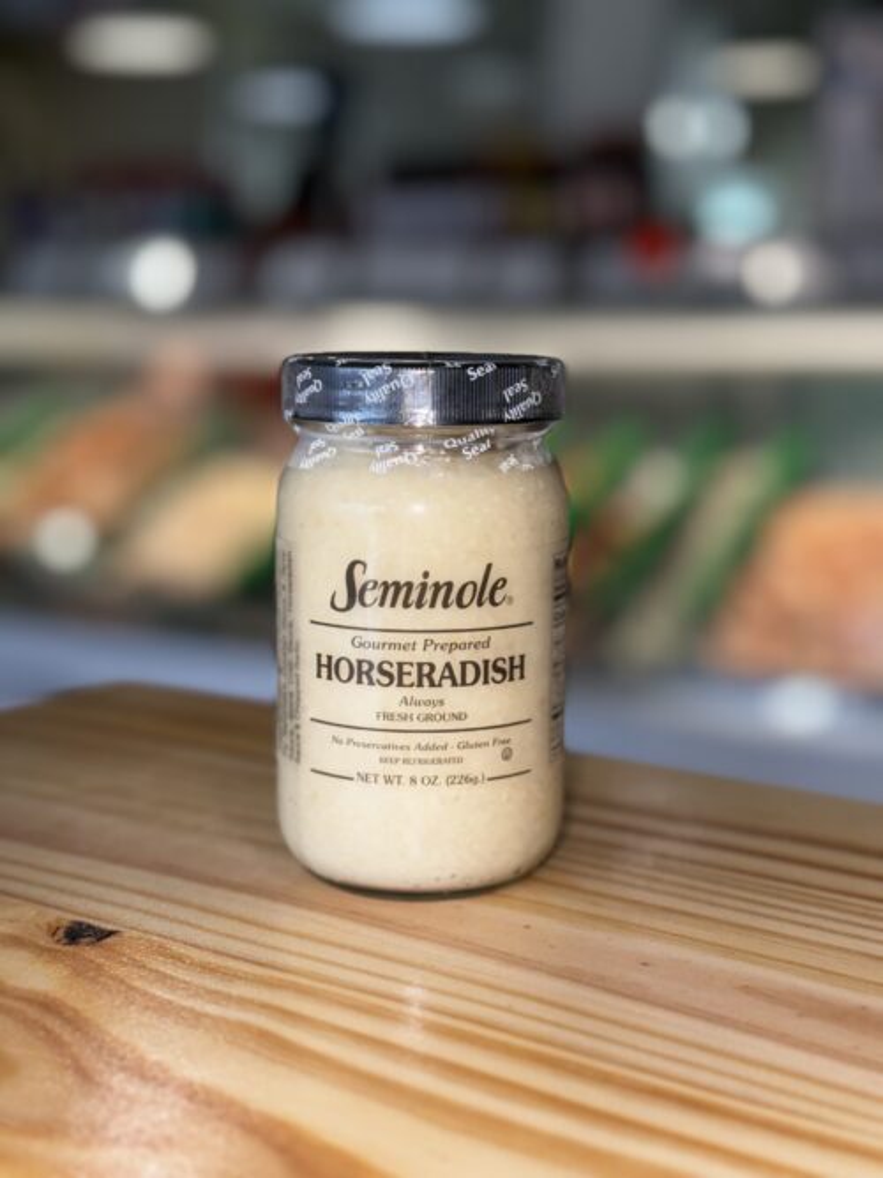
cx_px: 442
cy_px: 589
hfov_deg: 30.3
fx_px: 1633
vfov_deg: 39.7
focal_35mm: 48
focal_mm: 6.76
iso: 50
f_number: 1.78
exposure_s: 1/253
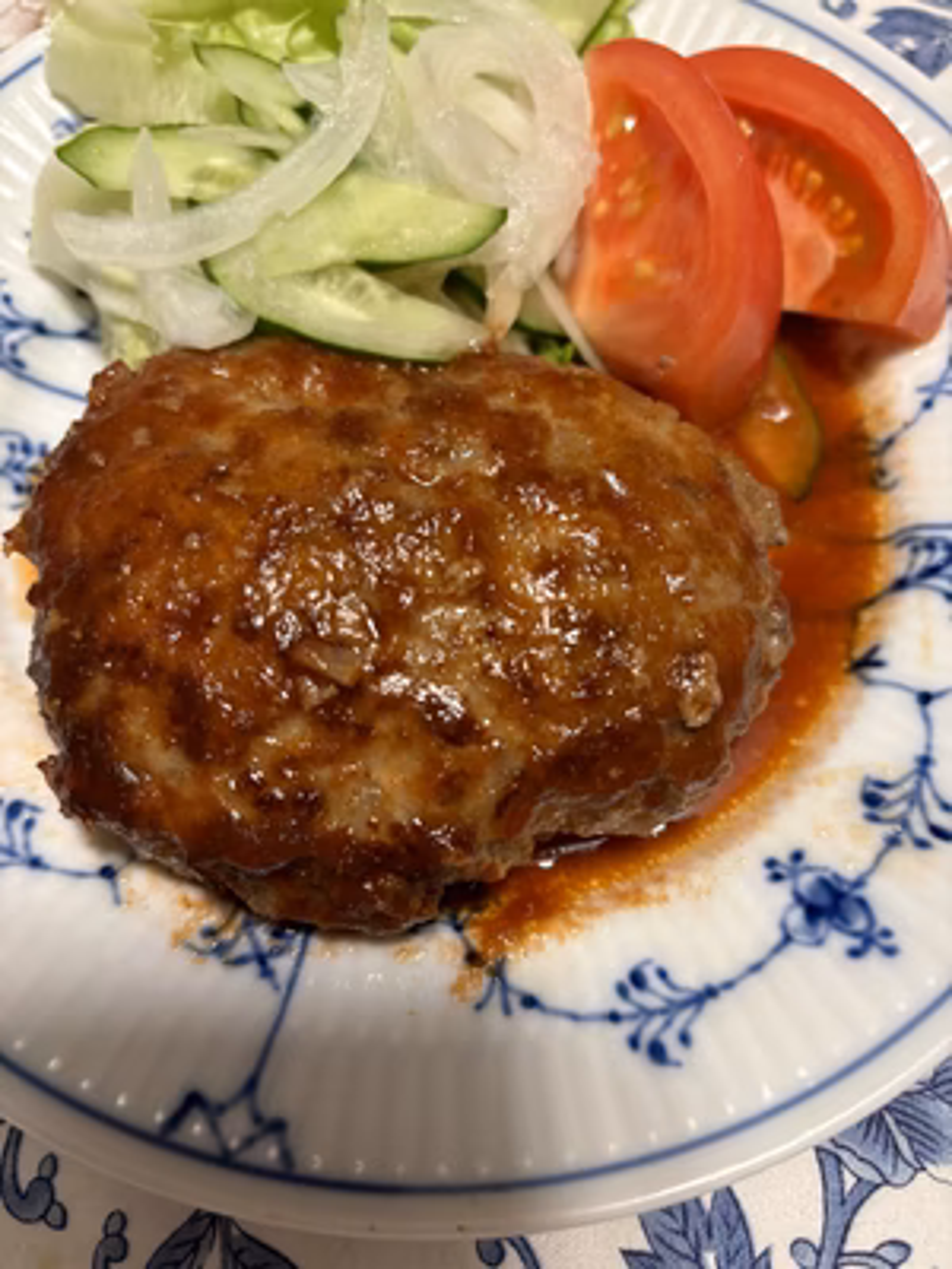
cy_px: 634
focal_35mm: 26
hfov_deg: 53.1
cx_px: 476
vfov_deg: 67.3
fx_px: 953
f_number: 1.6
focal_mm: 5.96
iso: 160
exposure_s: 1/50
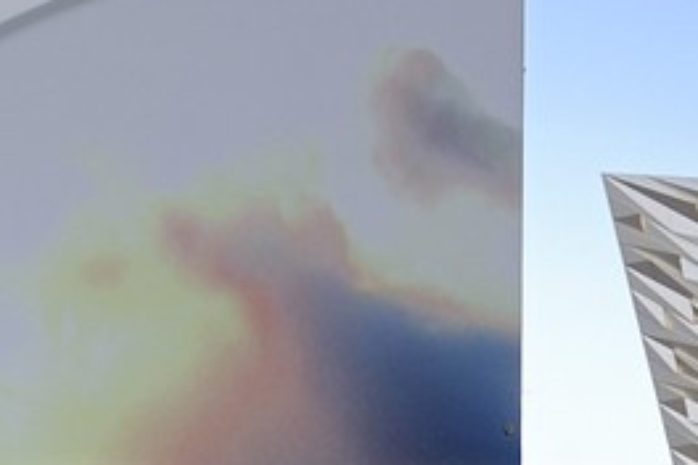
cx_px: 420
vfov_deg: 7.5
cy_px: 909
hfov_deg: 11.7
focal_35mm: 176
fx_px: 3412
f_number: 5
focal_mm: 29
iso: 200
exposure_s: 1/200
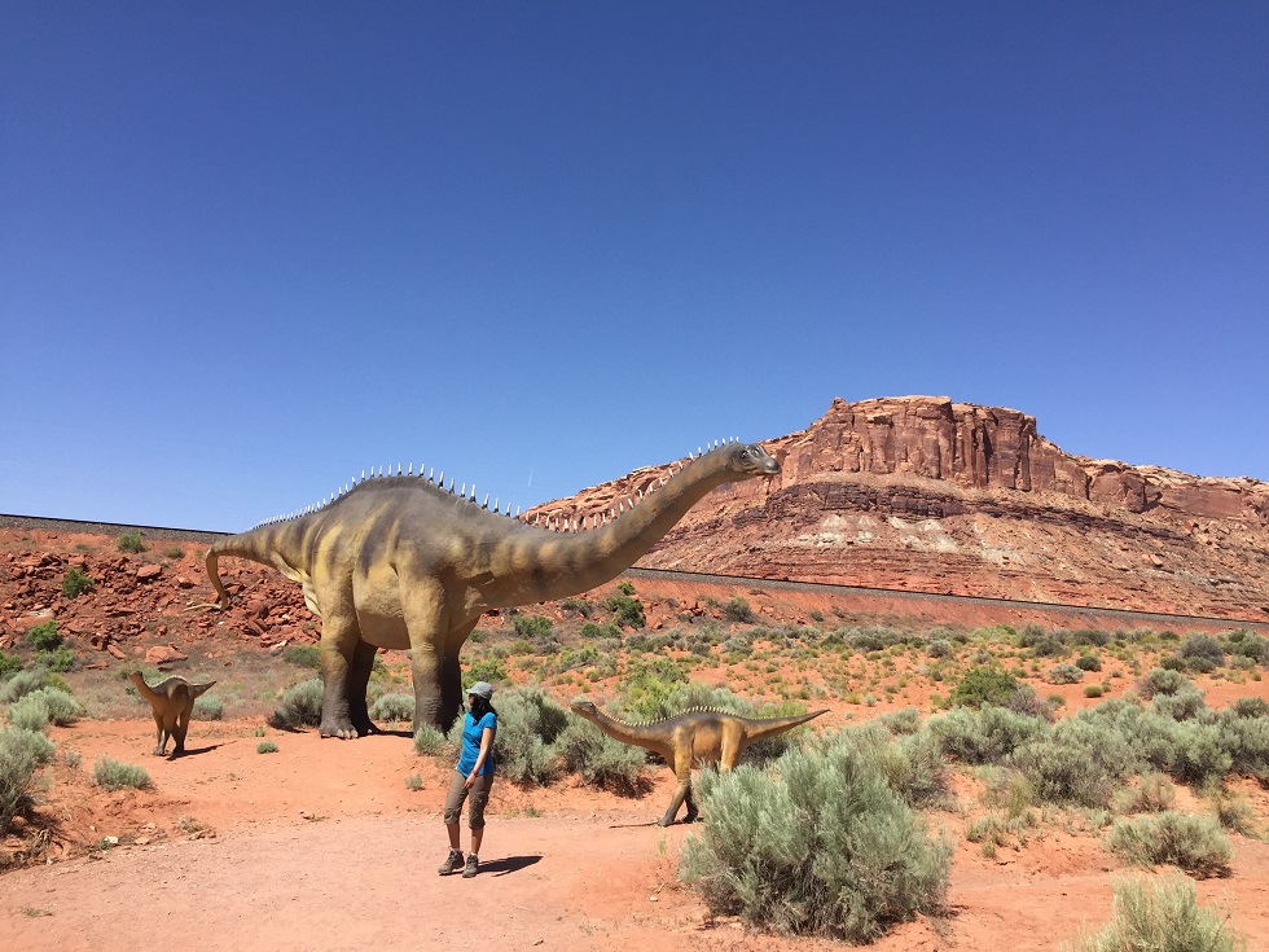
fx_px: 1063
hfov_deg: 61.7
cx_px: 634
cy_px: 476
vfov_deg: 48.2
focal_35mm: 29
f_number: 2.2
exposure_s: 1/1980
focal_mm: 4.15
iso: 32
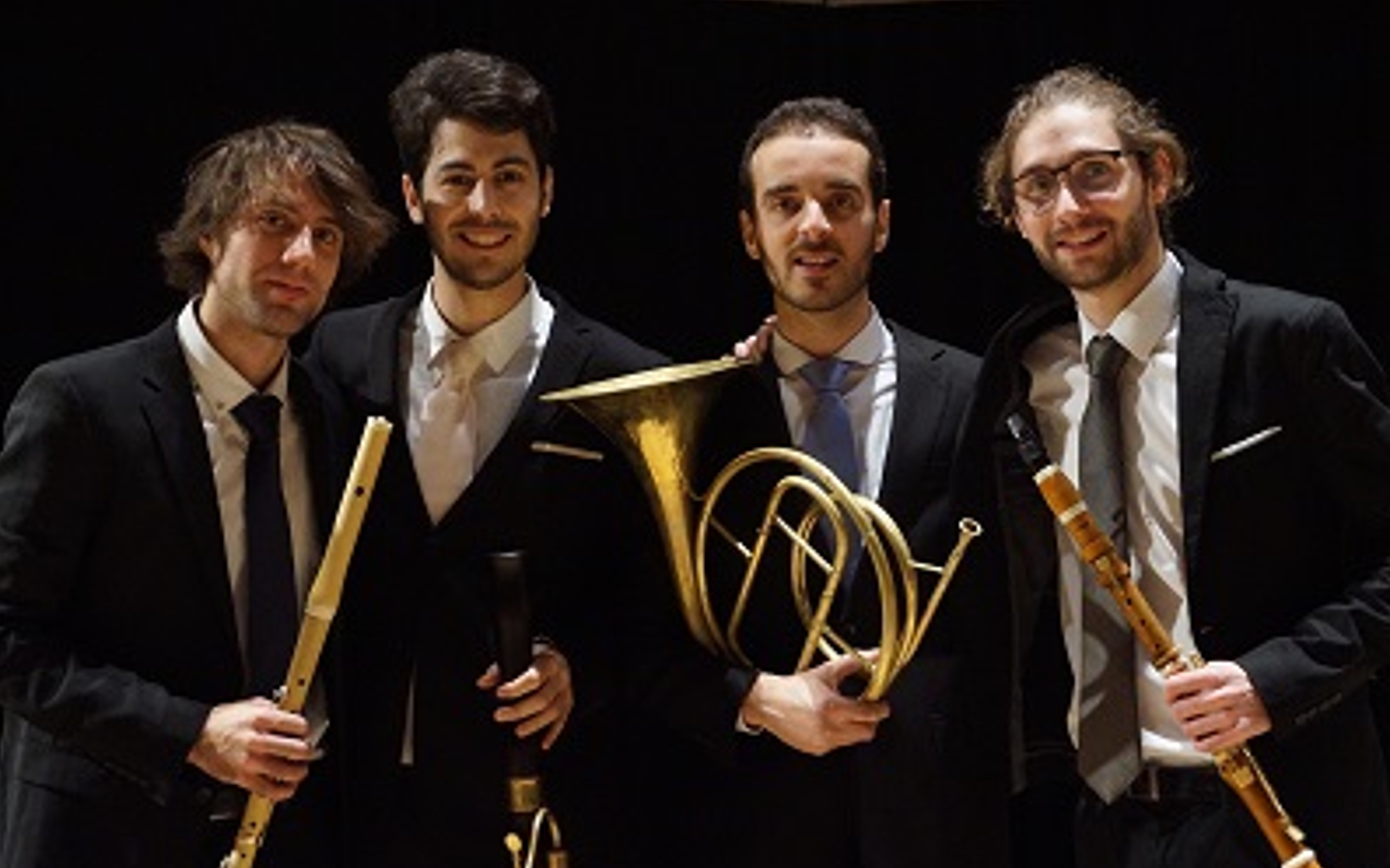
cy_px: 462
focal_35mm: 77
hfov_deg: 26.8
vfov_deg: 16.9
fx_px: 2917
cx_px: 697
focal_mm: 50
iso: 3200
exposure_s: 1/50
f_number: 7.1
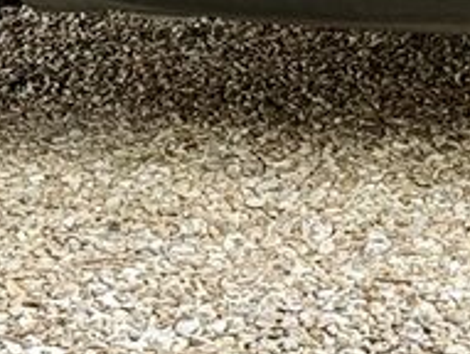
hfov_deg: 6.0
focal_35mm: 321
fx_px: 4367
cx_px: 893
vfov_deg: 4.6
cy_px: -440
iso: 160
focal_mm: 6.76
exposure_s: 1/60
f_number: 1.78
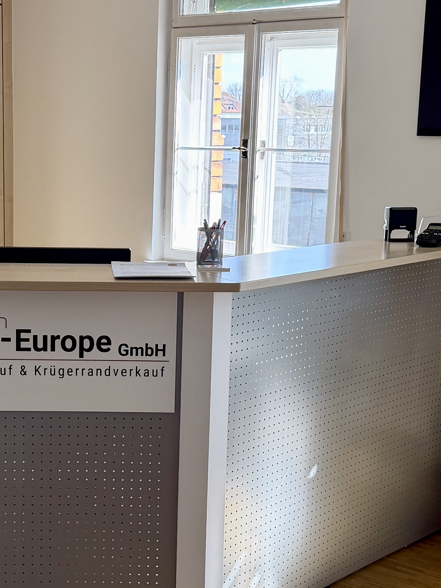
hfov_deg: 22.3
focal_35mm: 65
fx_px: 1104
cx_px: 81
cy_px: 353
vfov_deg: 29.7
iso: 100
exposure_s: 1/187
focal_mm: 6.76
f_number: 1.78
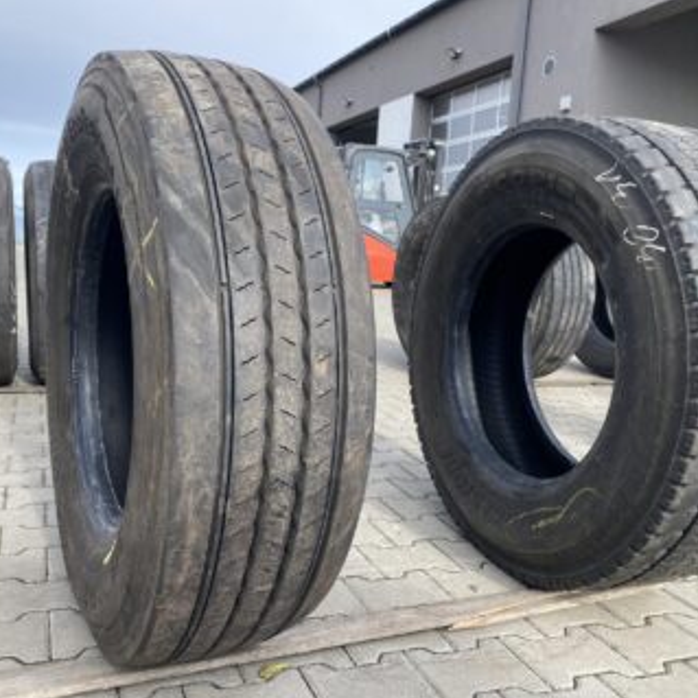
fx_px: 707
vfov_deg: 52.5
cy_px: 351
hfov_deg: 52.1
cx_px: 276
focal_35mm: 31
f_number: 1.8
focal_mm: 4.25
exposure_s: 1/747
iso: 32
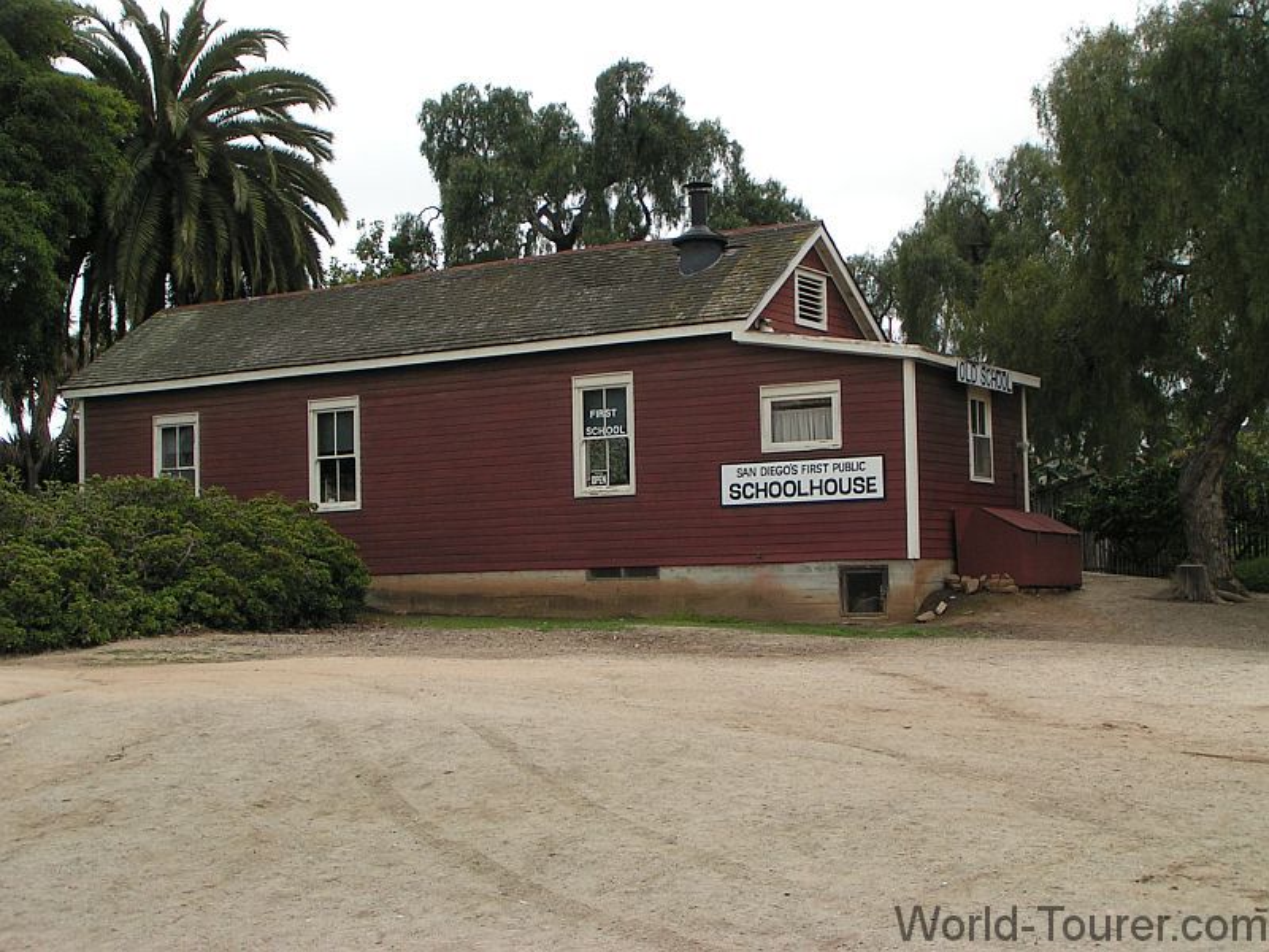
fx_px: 1906
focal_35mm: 52
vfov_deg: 28.0
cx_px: 634
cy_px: 476
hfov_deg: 36.8
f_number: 6.3
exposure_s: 1/160
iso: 50
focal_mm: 8
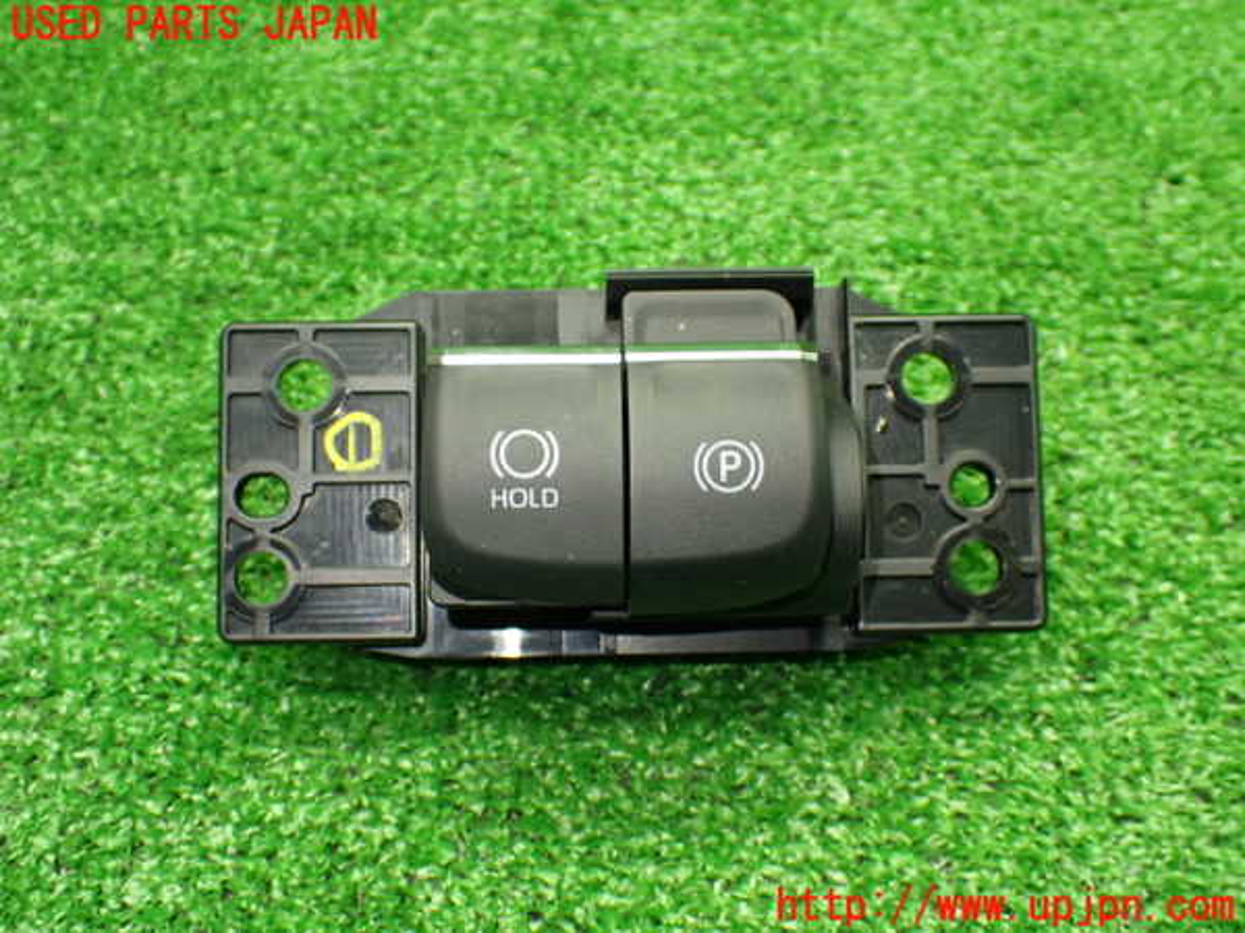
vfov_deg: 32.9
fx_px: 1583
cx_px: 622
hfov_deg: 42.9
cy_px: 466
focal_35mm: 44
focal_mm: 7.84
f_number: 2.9
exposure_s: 1/60
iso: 800
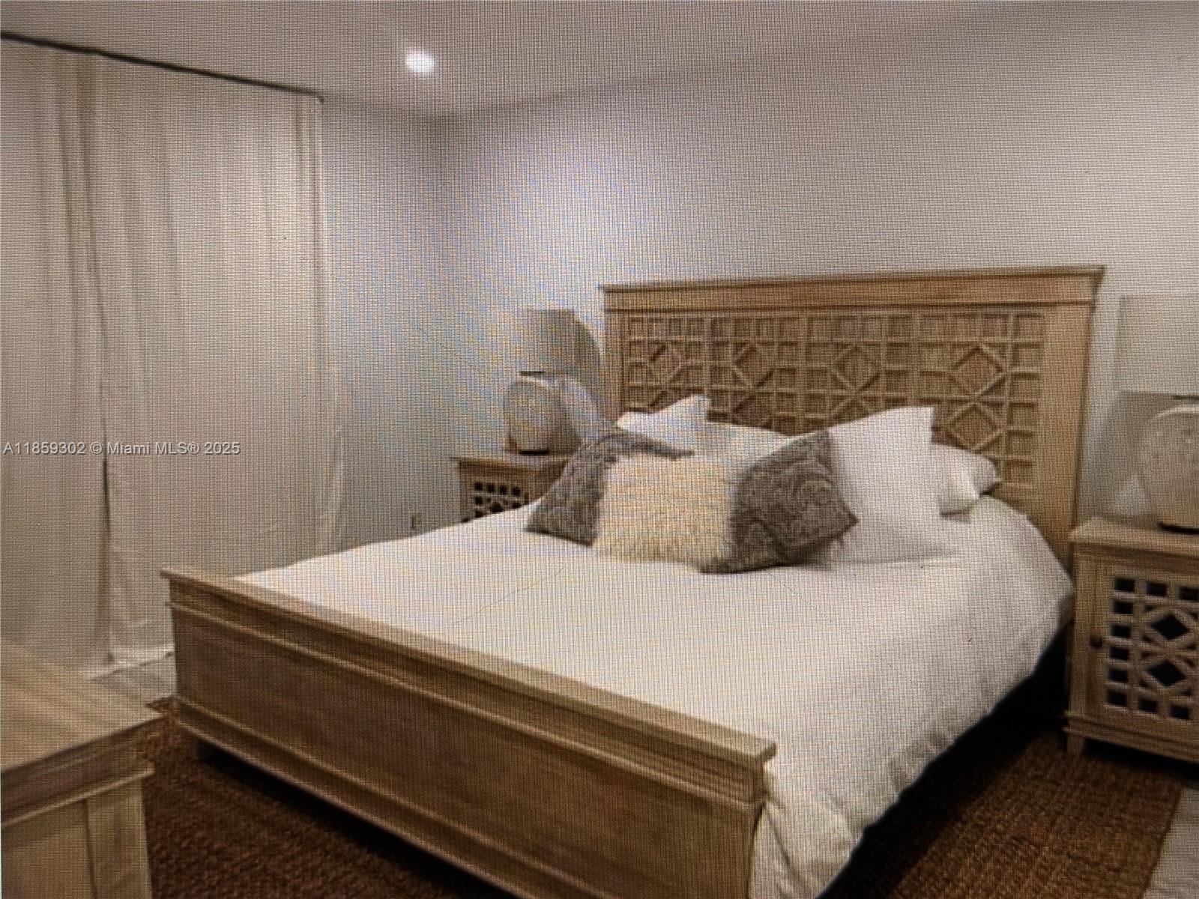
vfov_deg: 30.3
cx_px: 600
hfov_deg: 39.7
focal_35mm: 48
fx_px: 1663
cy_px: 450
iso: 80
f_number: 1.78
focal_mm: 6.76
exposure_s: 1/60
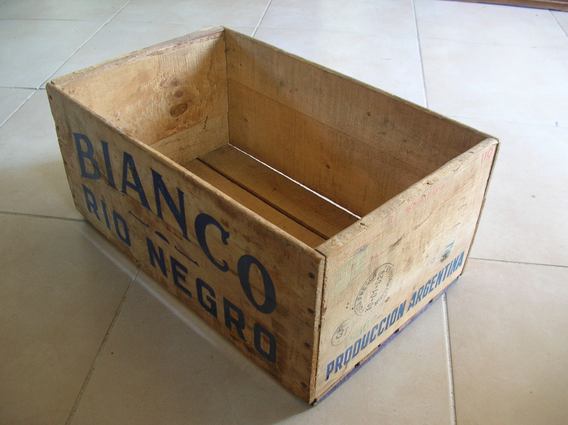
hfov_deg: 52.7
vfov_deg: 40.6
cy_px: 212
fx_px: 574
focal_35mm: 35
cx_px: 284
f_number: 2.8
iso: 76
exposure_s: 1/5.9
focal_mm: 5.8
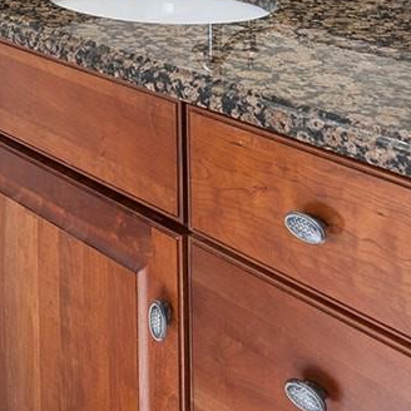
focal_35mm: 58
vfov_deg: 27.4
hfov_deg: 28.8
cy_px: -26
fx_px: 779
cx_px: 76
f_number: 8
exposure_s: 1/100
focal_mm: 14
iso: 400
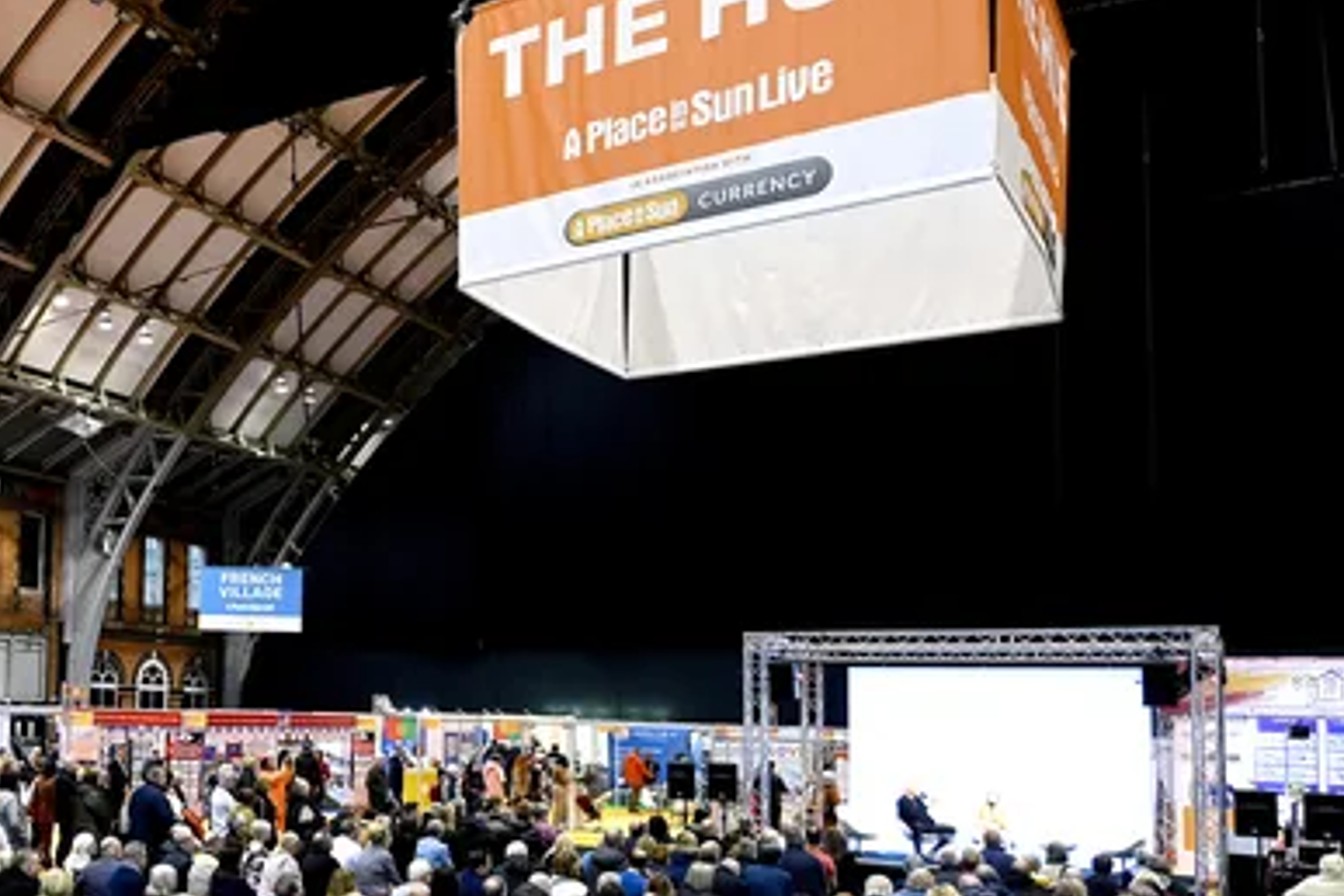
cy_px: 636
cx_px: 153
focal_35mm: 36
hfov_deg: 48.0
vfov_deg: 36.3
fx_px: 1344
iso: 2500
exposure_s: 1/160
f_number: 4.5
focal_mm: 20
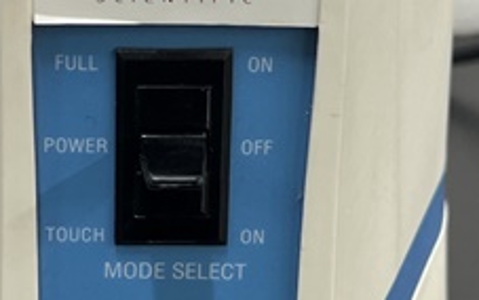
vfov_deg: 14.5
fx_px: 1175
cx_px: 171
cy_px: 130
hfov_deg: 23.0
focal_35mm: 90
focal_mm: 5.7
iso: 64
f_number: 1.5
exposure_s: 1/60
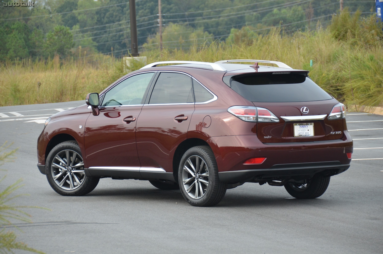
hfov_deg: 10.6
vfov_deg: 7.0
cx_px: 192
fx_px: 2070
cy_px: 127
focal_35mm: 195
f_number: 5.6
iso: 800
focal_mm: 130
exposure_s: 1/1000
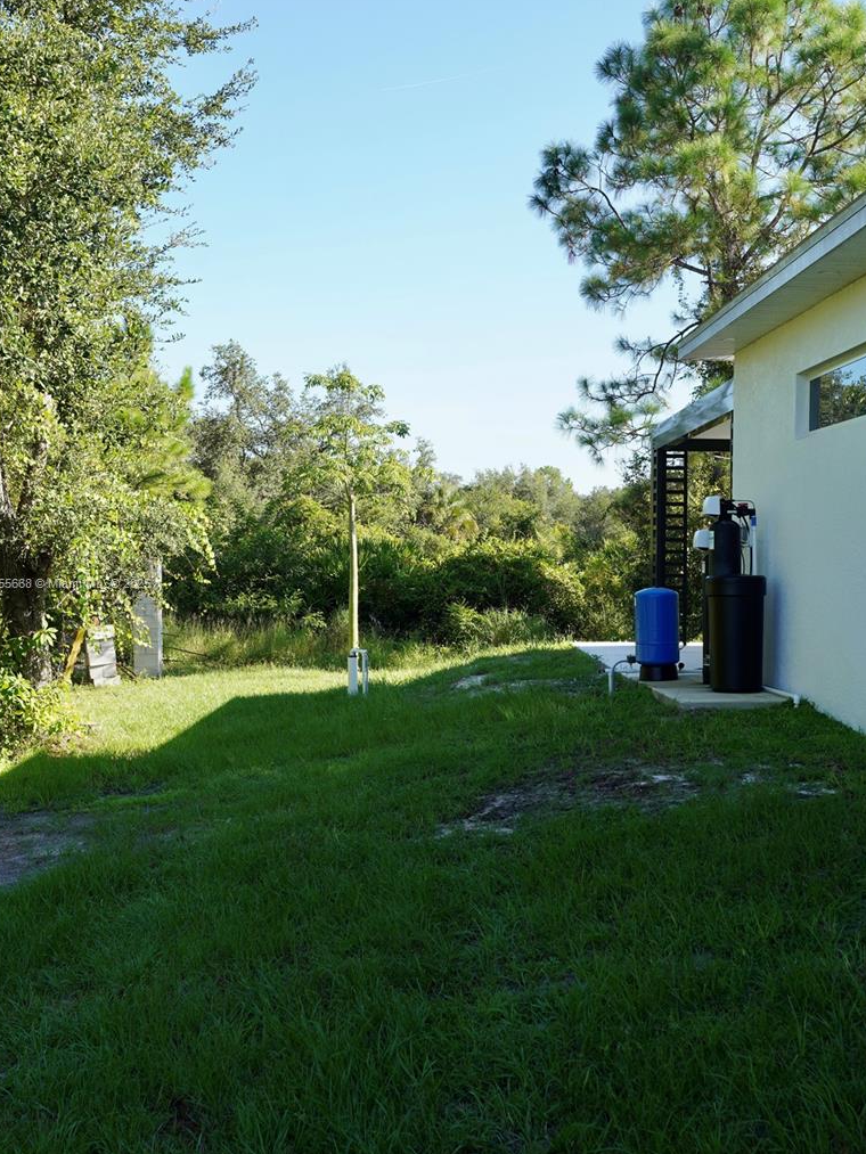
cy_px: 584
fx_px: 1367
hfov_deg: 35.1
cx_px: 423
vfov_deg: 45.8
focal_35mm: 41
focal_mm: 24
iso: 125
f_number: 5.6
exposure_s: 1/200
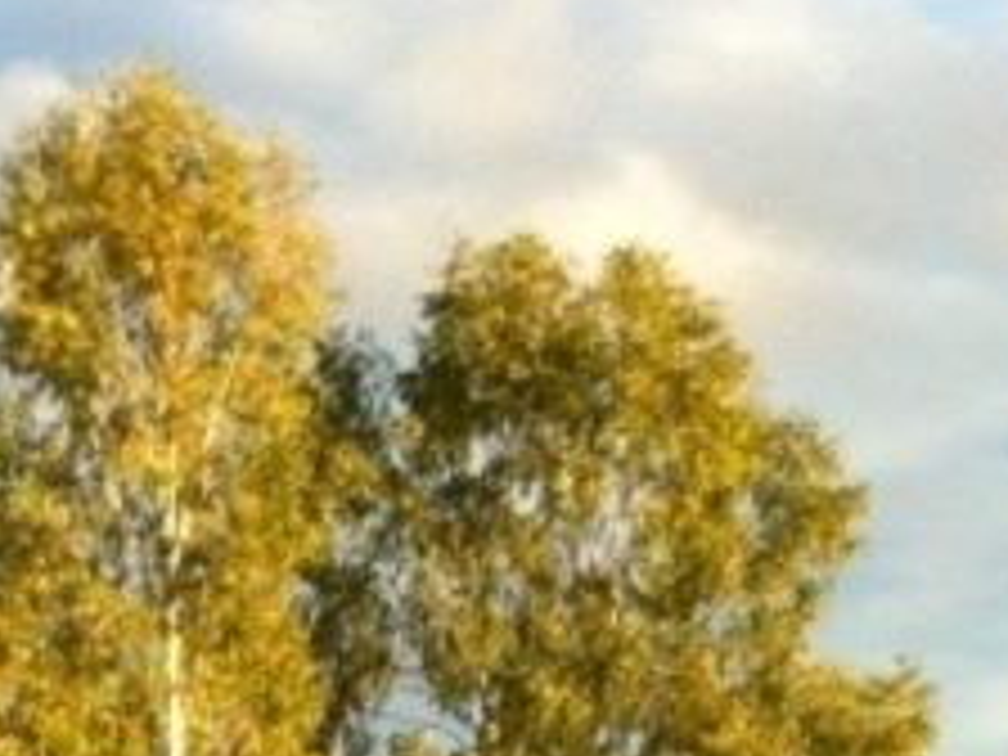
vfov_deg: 11.7
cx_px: 1071
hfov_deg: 15.4
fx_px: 3640
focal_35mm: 125
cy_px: 864
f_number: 2.8
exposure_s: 1/471
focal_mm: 3.85
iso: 80
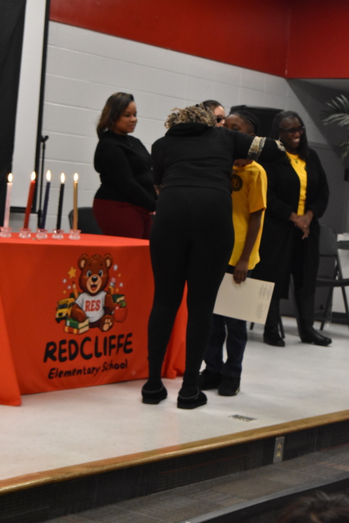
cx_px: 174
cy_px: 262
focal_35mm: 82
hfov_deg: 16.6
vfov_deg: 24.6
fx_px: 1199
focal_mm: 55
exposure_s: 1/100
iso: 3200
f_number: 7.1
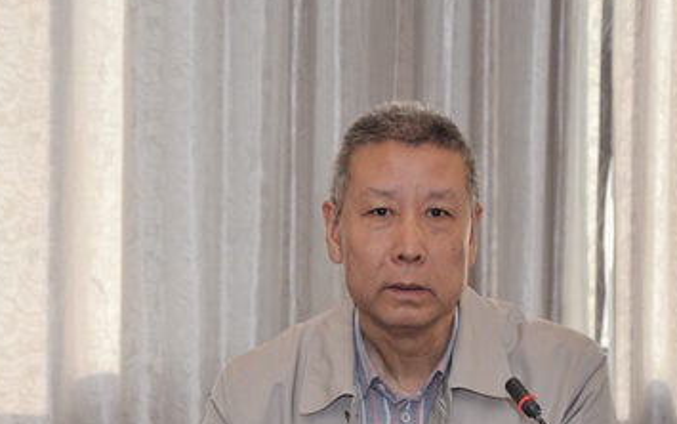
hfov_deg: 9.0
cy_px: 337
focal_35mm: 232
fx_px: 4281
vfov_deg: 5.7
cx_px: 315
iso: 400
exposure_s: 1/100
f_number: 5.6
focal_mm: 98
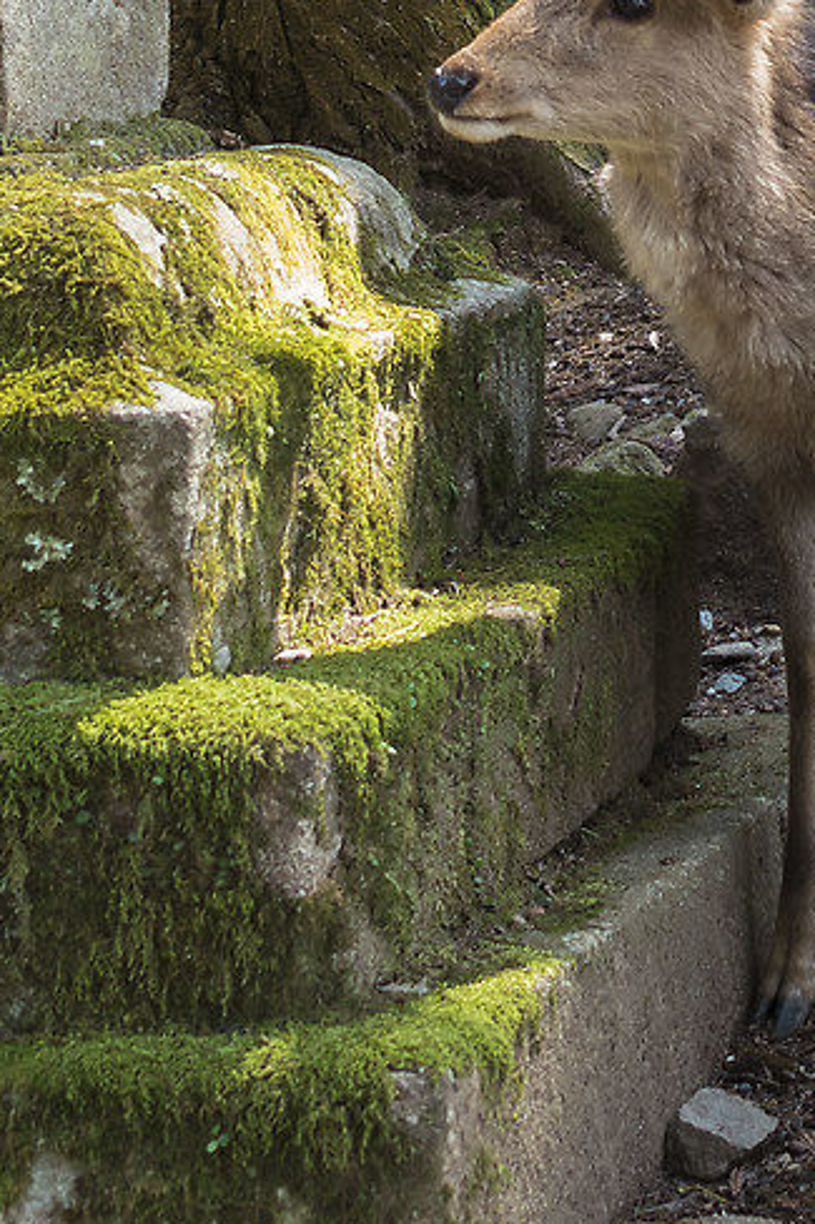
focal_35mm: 123
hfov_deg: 10.3
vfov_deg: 15.6
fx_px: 4180
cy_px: -489
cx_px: 1592
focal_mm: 25
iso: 100
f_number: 4
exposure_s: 1/50
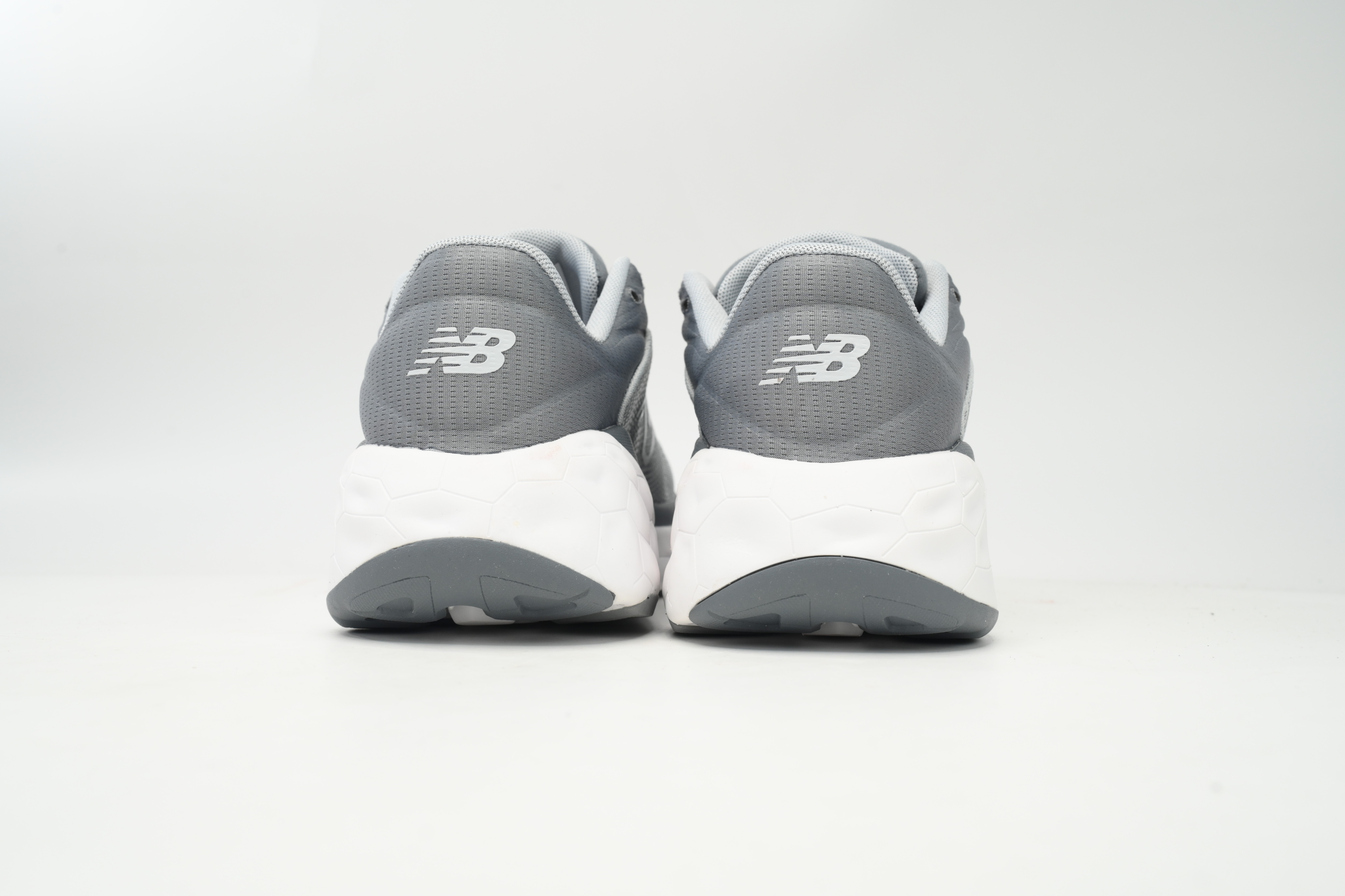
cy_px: 448
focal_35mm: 33
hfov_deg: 57.2
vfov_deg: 40.0
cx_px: 672
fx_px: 1233
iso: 500
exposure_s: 1/100
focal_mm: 33
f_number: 10
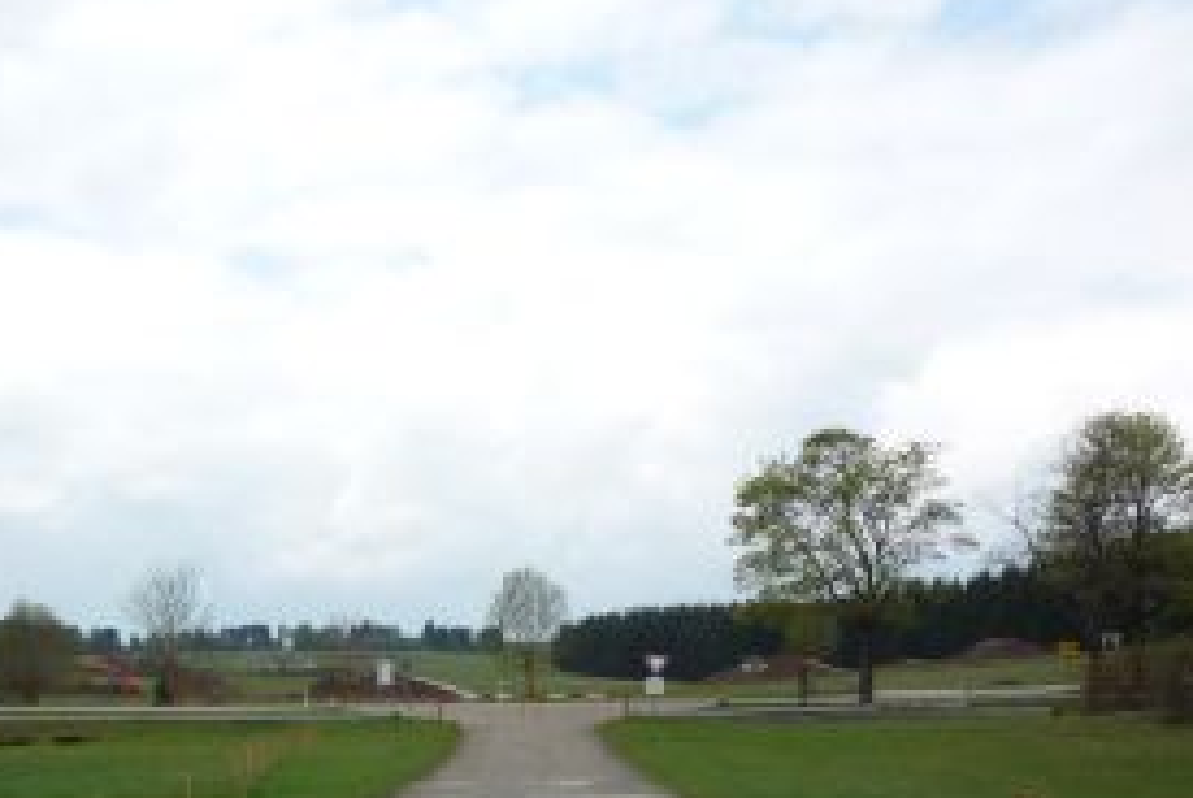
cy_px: 690
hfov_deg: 34.1
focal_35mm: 58
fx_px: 1924
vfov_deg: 22.9
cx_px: 386
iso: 100
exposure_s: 1/400
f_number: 4.5
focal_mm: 5.2
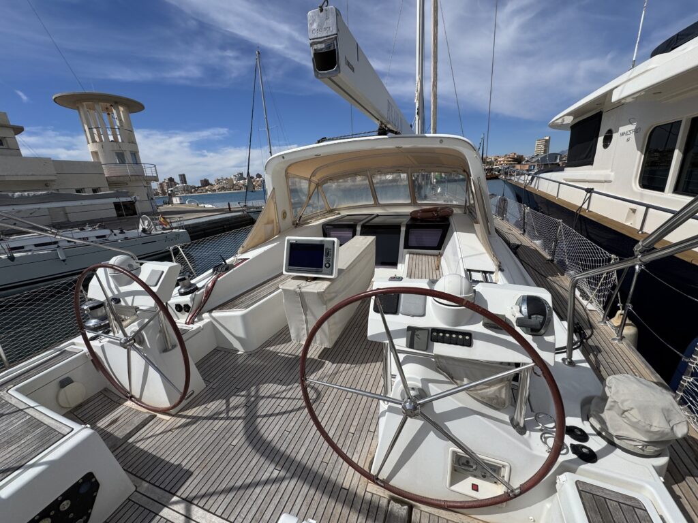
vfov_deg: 85.7
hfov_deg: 102.1
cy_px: 262
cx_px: 349
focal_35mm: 14
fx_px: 282
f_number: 2.2
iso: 40
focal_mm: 2.22
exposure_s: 1/4132
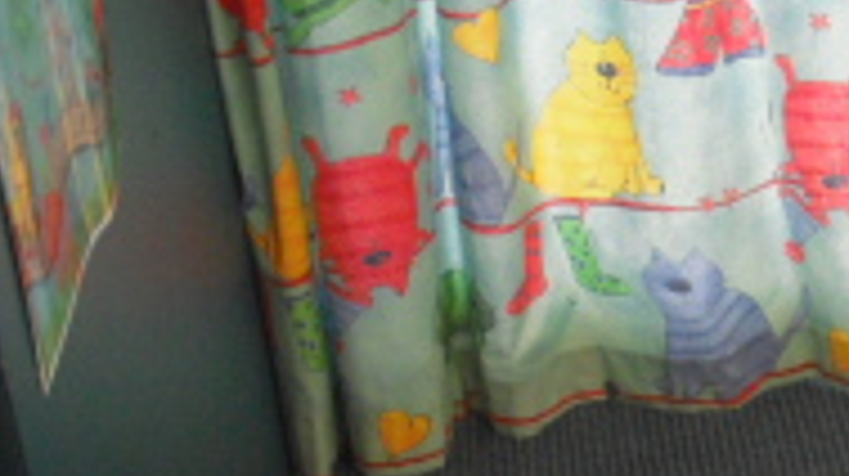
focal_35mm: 140
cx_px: 1065
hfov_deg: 14.8
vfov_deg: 8.6
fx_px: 3149
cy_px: 503
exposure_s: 1/80
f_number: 2.8
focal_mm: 6.2
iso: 200
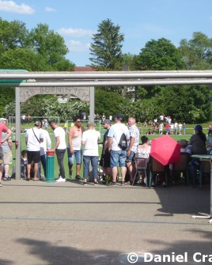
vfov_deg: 23.8
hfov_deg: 19.1
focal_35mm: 80
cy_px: 133
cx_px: 72
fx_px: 627
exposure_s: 1/400
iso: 80
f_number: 4.3
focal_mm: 10.9
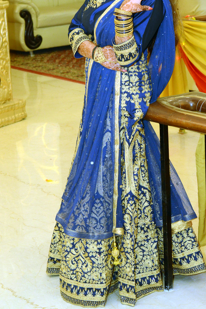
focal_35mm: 103
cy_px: 106
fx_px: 884
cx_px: 131
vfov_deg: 19.8
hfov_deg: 13.3
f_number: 6.3
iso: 1000
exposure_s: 1/100
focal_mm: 50
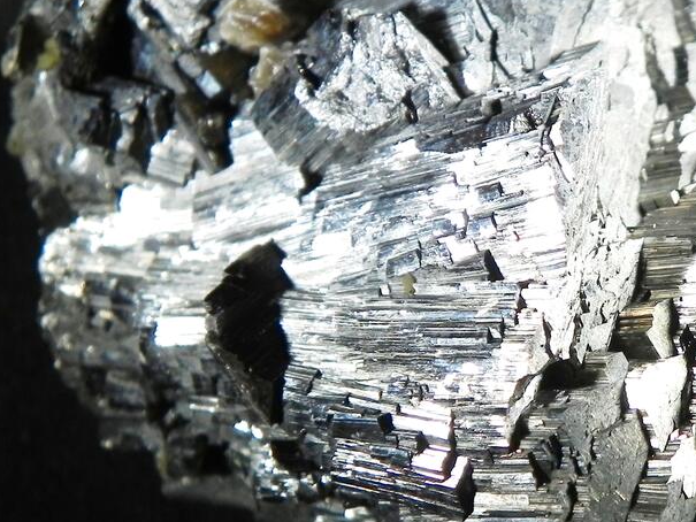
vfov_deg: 15.6
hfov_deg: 20.5
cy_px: 314
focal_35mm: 95
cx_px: 529
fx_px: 1910
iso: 160
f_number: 3.2
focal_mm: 8.2
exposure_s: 1/307
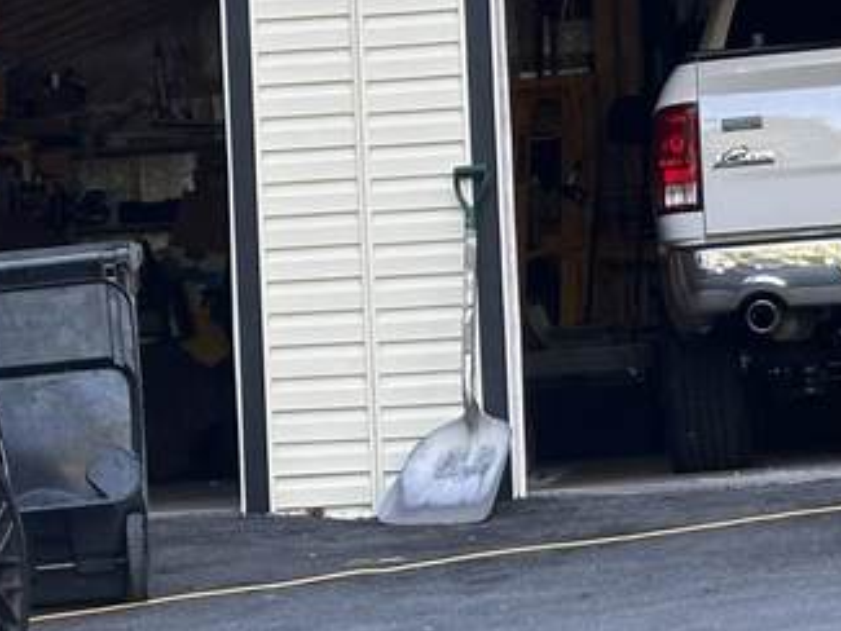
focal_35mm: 189
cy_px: 615
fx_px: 4593
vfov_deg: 7.8
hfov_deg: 10.4
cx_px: 127
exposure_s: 1/161
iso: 50
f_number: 1.78
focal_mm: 6.86
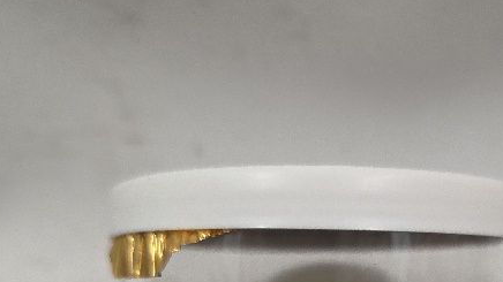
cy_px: 373
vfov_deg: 22.9
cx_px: 329
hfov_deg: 44.0
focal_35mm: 46
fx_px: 613
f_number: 1.7
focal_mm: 6.3
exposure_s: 1/101
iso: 400
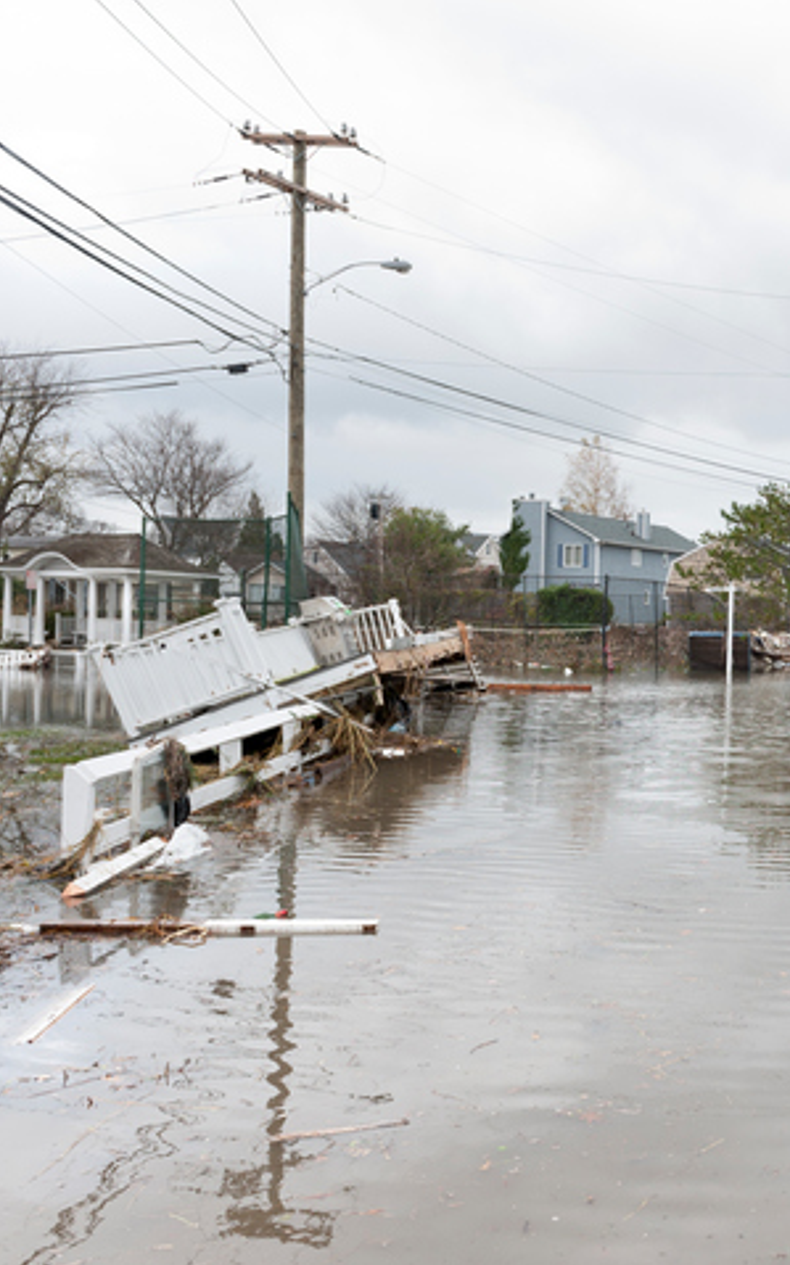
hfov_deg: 31.0
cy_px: 634
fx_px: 1276
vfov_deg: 52.8
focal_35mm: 37
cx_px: 852
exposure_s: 1/200
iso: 100
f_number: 7.1
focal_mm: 24
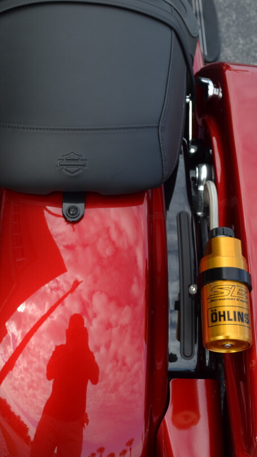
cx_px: 77
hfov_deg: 22.9
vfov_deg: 39.9
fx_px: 630
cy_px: 228
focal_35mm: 52
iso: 100
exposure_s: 1/160
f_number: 6.3
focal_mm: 22
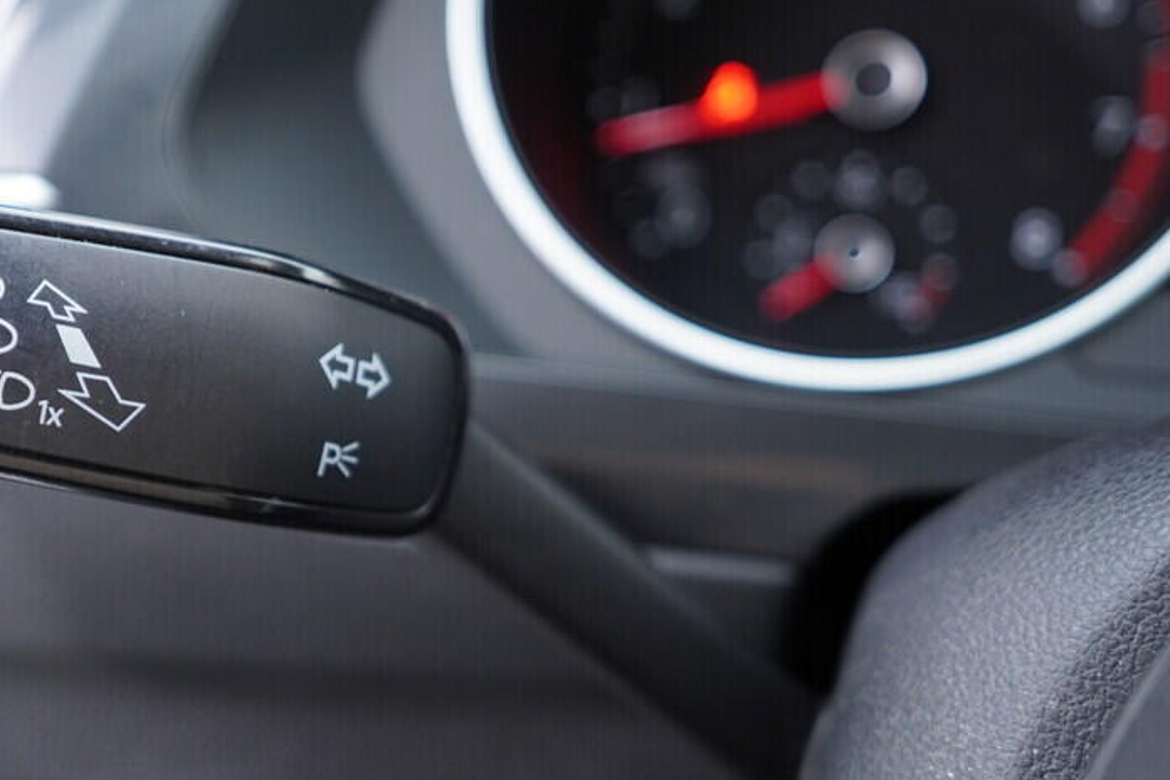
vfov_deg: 25.5
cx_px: 336
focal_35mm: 53
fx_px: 1722
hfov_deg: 36.9
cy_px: 446
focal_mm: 24
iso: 320
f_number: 2.8
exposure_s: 1/40
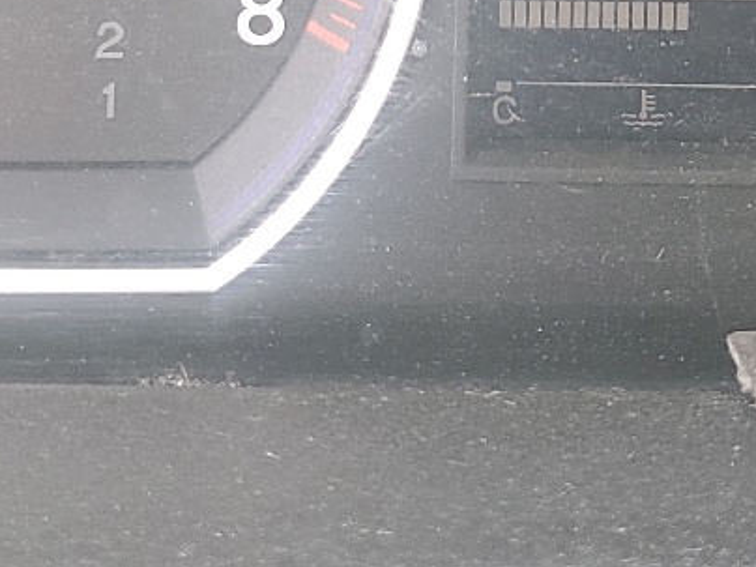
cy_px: -283
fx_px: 2249
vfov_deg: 13.5
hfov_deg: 19.0
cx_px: 552
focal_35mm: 103
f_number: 1.5
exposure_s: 1/60.2
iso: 65
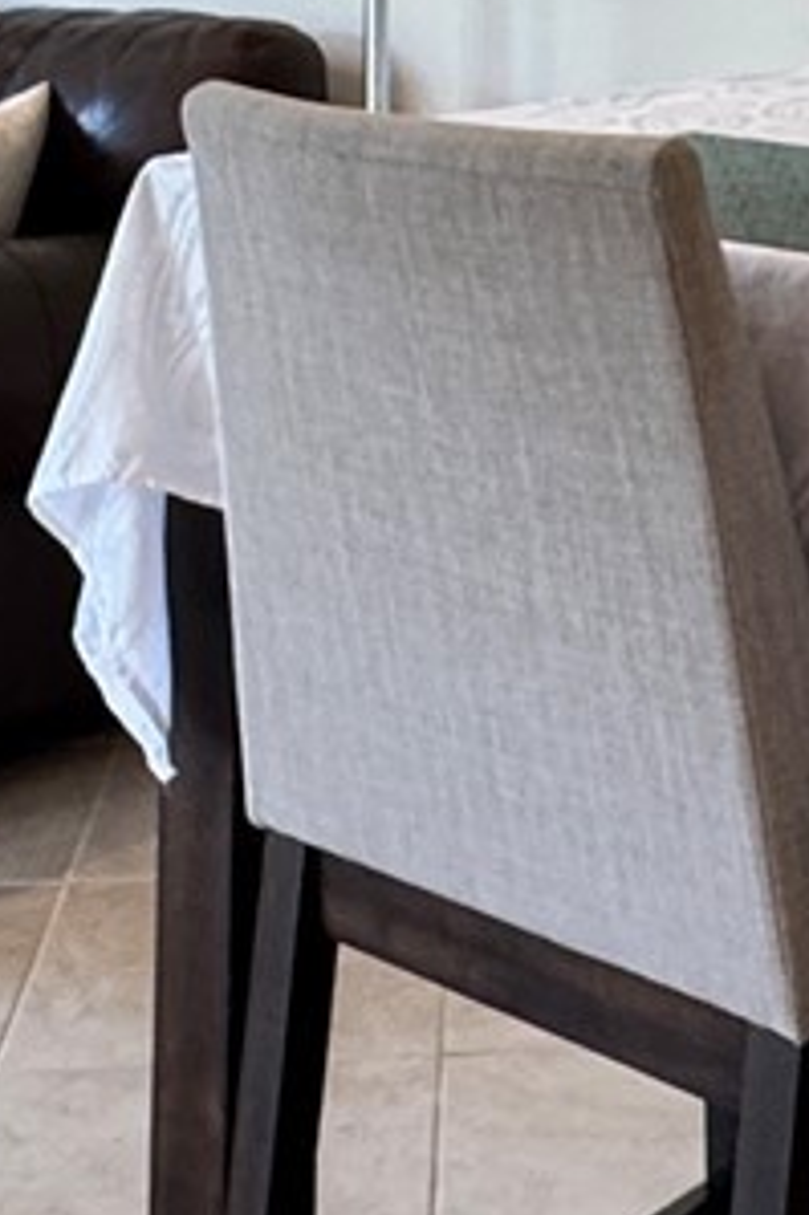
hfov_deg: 17.3
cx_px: 687
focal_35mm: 78
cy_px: -423
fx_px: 2632
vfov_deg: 22.8
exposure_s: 1/120
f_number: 2.2
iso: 320
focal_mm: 2.22
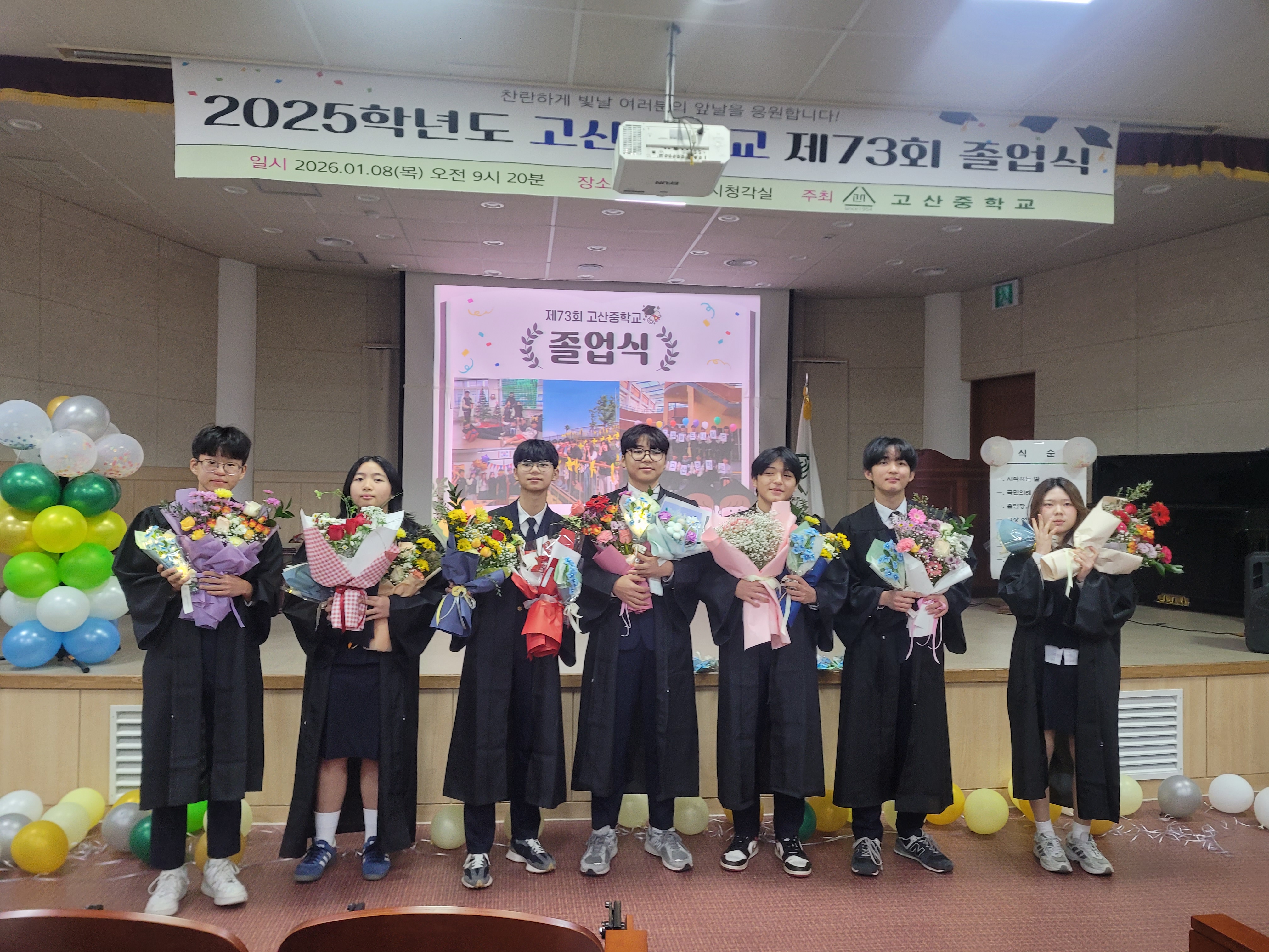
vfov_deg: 53.1
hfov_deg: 67.3
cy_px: 476
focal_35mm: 26
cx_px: 634
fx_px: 953
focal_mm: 5.4
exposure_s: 1/60
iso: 200
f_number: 1.8
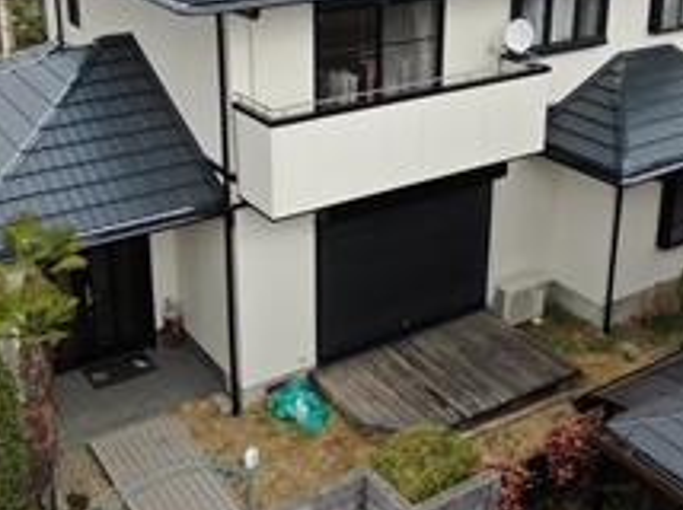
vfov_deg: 29.1
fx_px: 966
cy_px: 121
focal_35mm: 49
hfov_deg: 38.9
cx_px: 345
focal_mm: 5.22
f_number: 3.1
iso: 100
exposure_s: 1/400
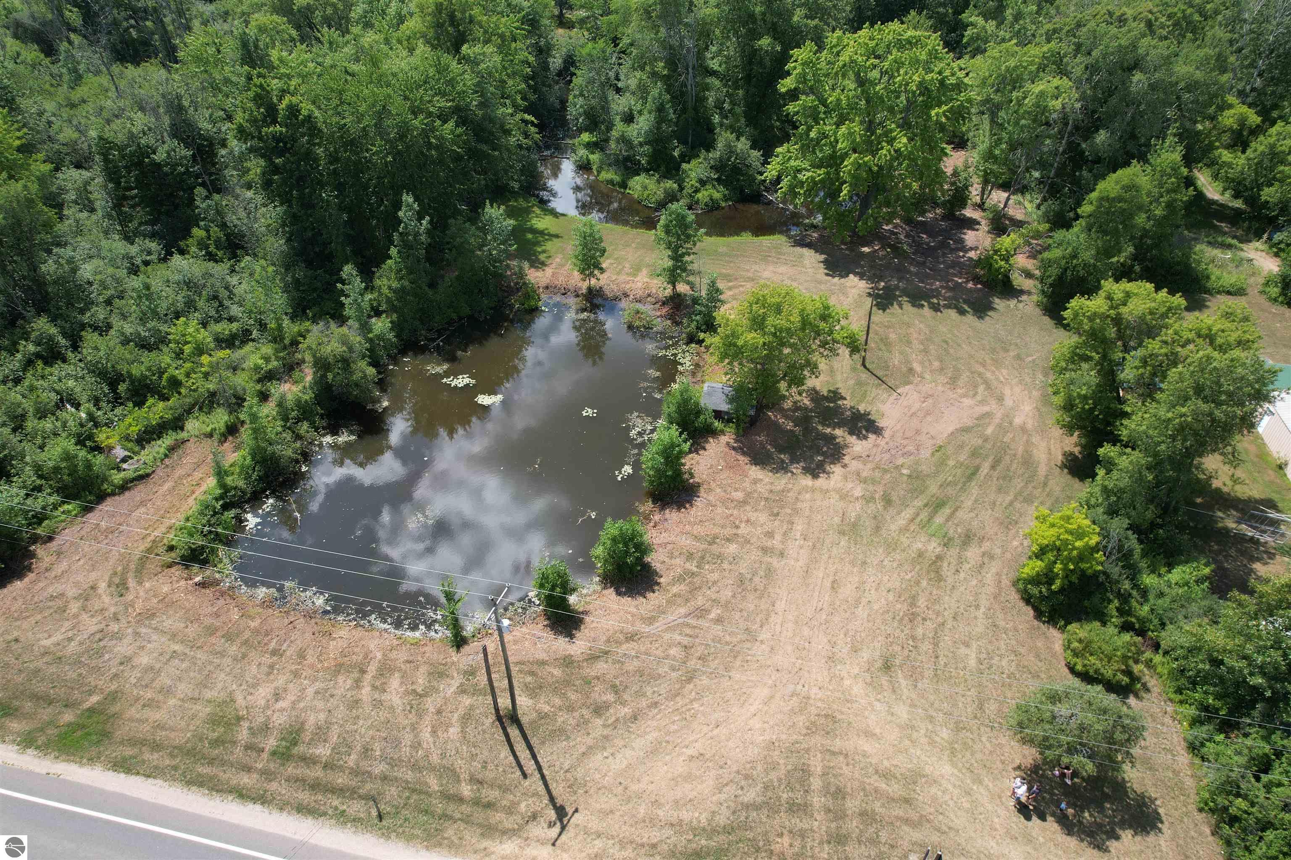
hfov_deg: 78.6
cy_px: 430
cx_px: 646
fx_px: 789
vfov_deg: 57.2
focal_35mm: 22
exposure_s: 1/250
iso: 100
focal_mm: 8.38
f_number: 2.8
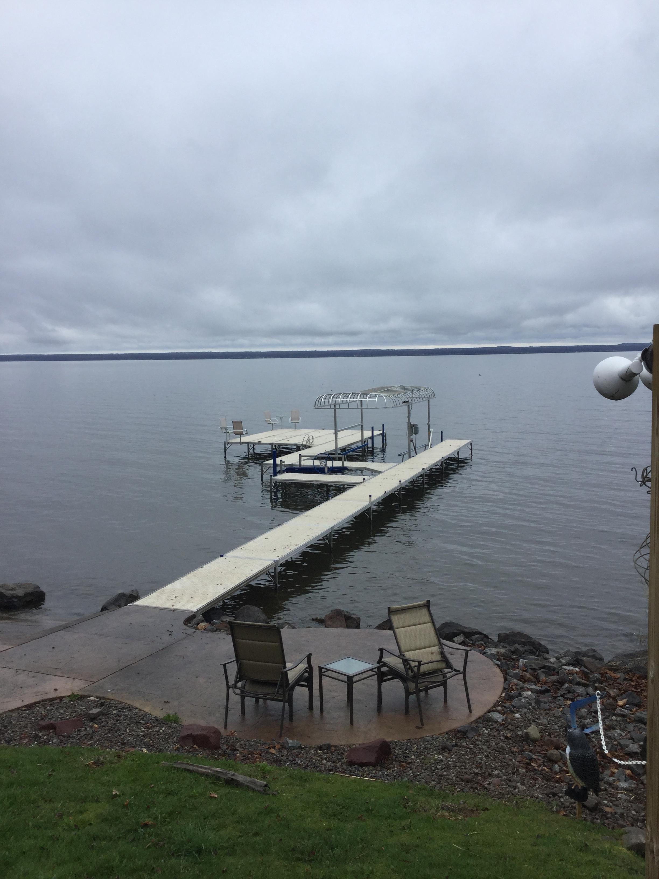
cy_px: 440
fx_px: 787
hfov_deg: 45.4
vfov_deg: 58.4
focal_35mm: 31
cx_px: 330
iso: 25
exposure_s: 1/536
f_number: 2.4
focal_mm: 3.3
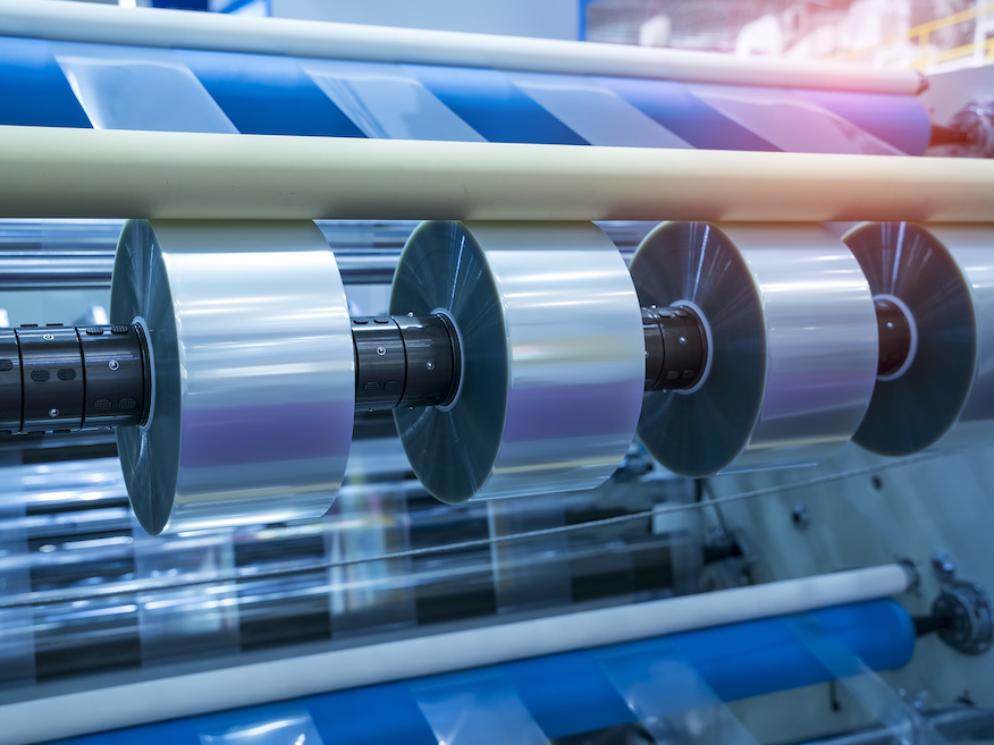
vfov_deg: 32.2
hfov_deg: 42.1
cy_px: 372
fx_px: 1292
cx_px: 516
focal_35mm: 45
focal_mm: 41
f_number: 4.5
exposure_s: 1/160
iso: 800
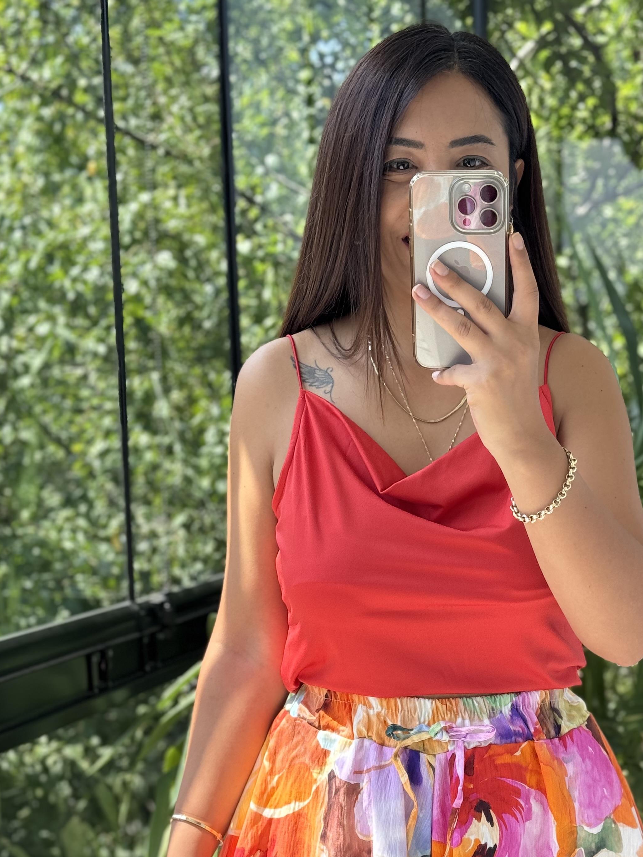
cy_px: 623
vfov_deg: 27.5
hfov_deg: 20.9
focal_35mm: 70
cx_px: 447
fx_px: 1734
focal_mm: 6.76
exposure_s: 1/283
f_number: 1.78
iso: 64
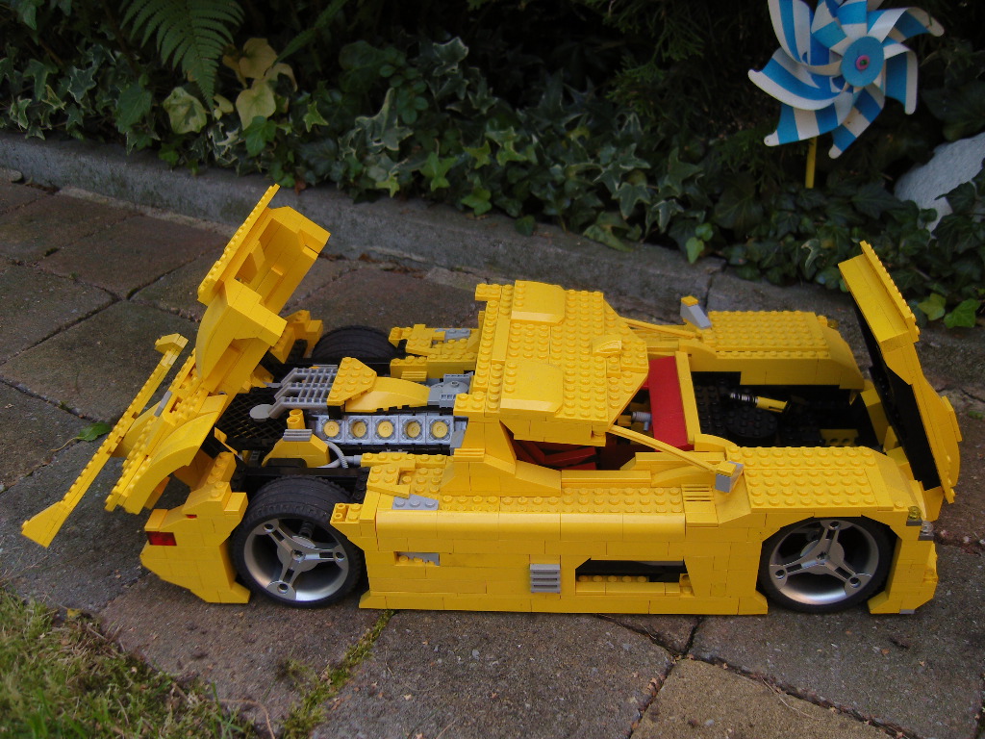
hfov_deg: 54.0
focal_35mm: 34
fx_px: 967
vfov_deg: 41.8
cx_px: 492
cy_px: 370
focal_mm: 7.3
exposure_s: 1/125
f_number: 2.8
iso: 100
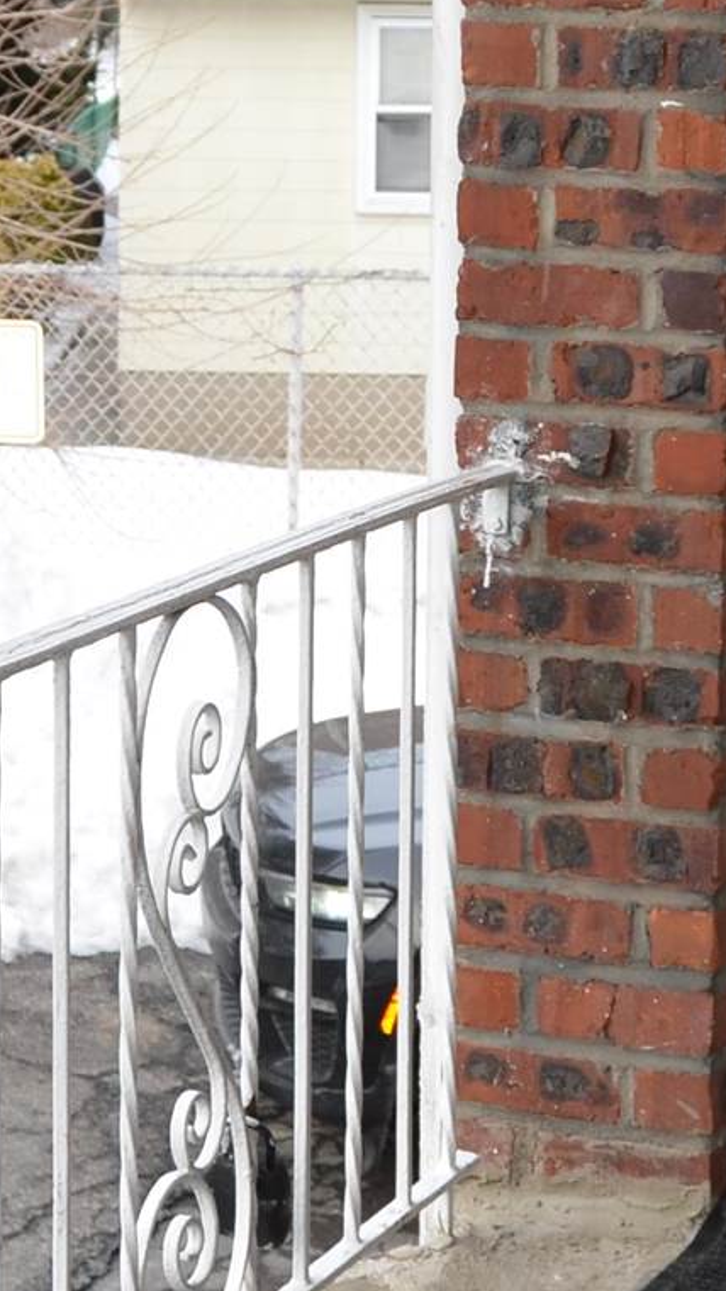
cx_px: 500
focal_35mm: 114
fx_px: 3902
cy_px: 166
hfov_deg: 10.6
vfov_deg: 18.5
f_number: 3.5
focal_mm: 18
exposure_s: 1/100
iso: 200
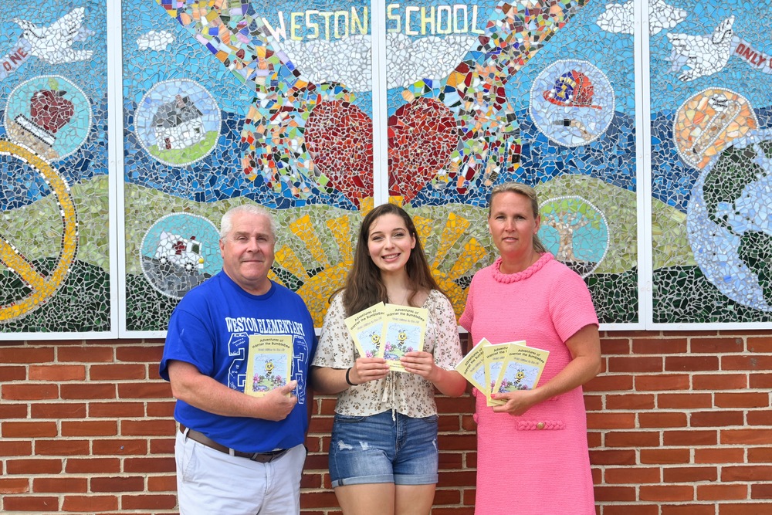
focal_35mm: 51
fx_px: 1094
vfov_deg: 26.5
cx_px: 386
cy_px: 258
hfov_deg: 38.9
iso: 125
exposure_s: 1/250
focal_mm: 34
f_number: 5.6
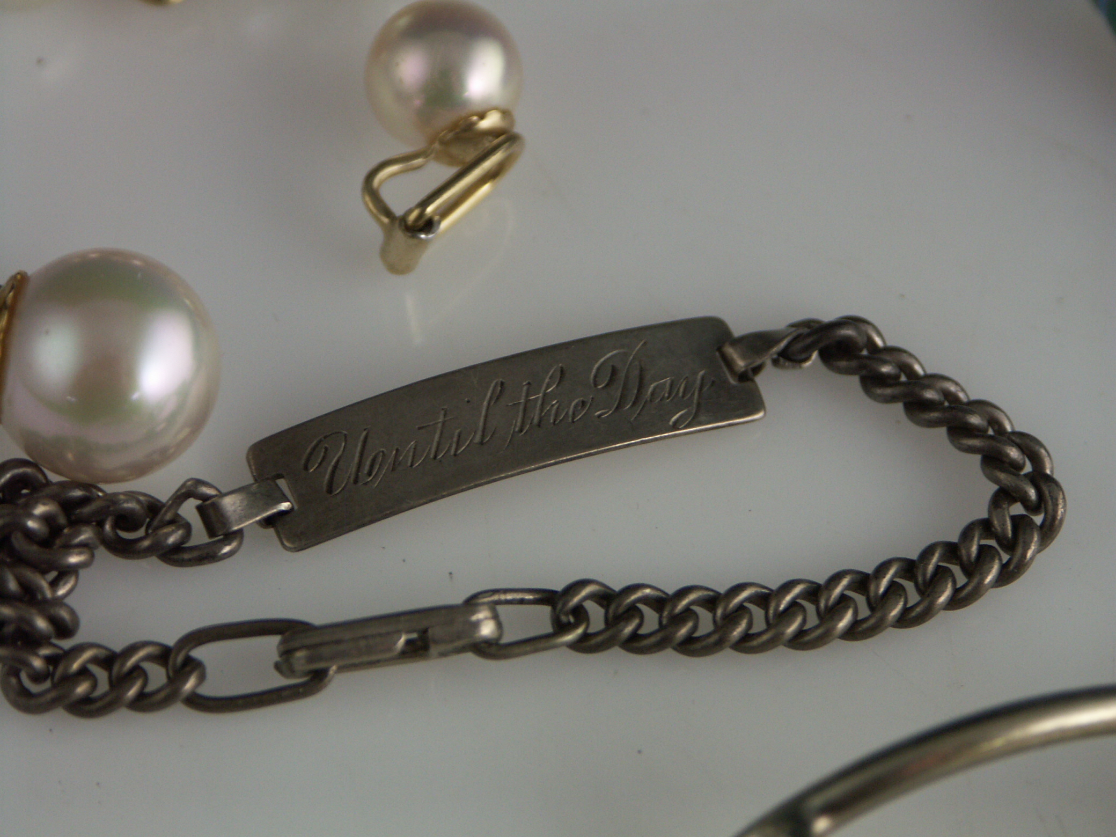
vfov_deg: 7.5
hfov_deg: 9.9
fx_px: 6416
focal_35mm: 199
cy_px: 418
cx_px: 558
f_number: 3.5
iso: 100
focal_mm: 50.8
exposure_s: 1/125
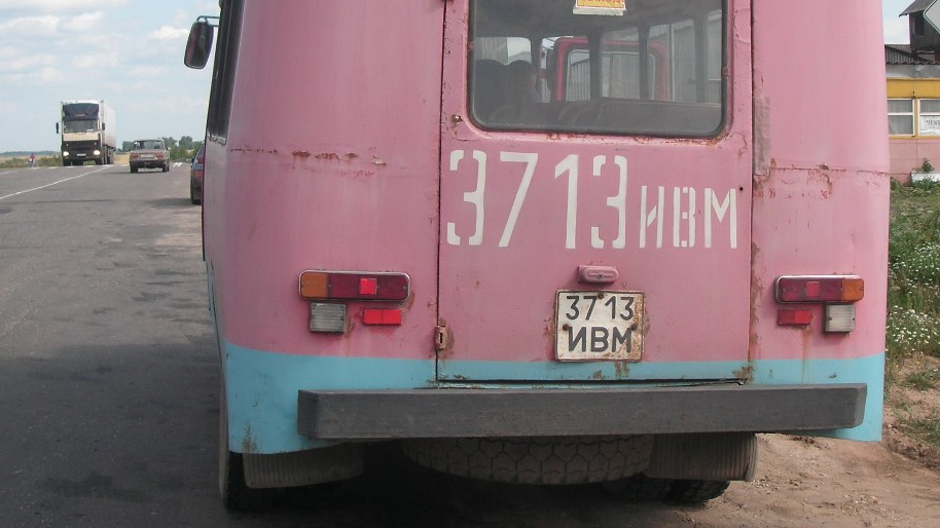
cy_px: 162
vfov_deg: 20.6
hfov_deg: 35.9
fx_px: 1446
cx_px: 562
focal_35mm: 58
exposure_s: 1/350
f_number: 3.3
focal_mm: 6.3
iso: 50
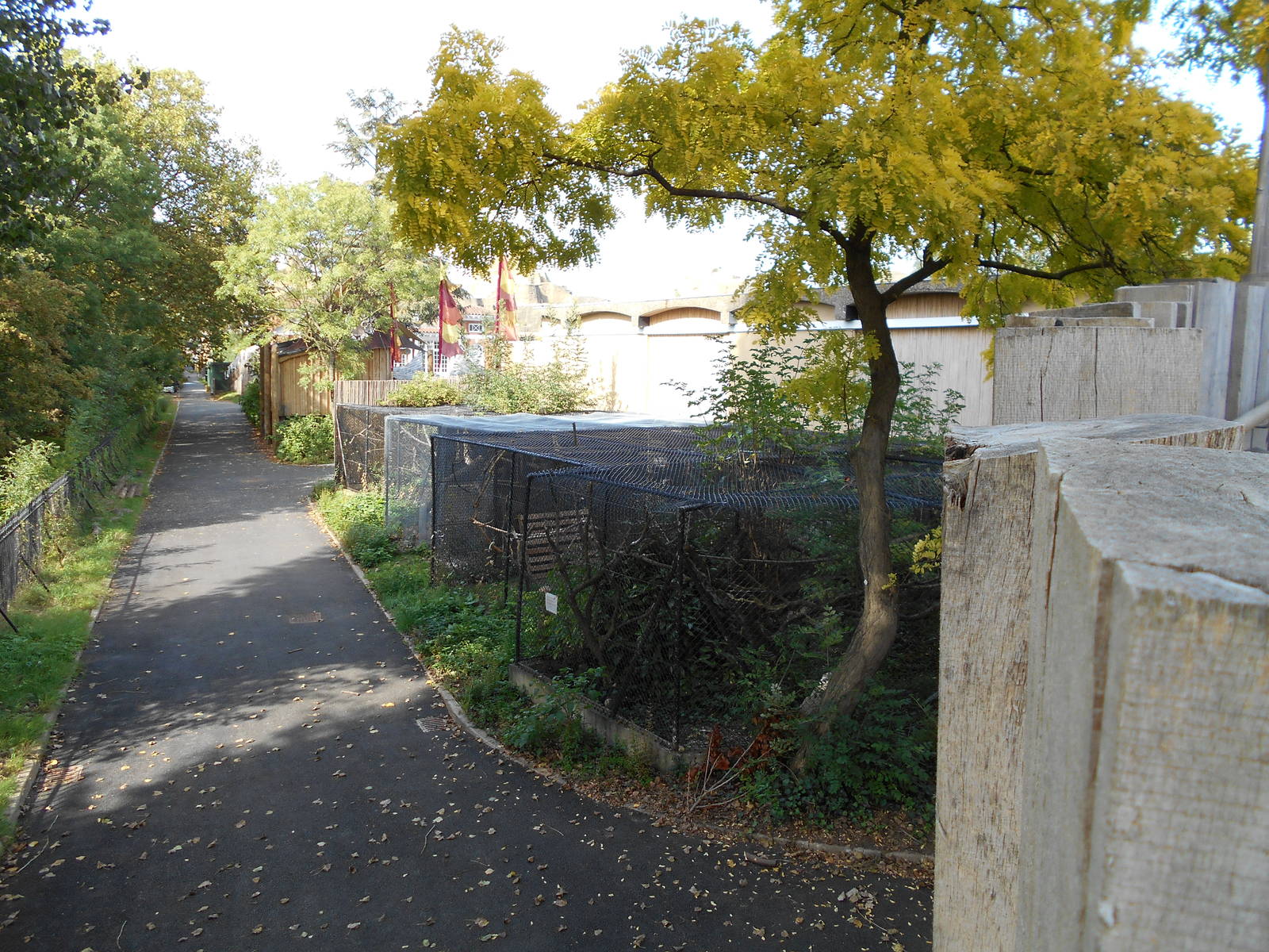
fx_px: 953
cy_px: 476
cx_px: 634
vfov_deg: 53.1
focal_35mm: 26
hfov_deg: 67.3
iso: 80
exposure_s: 1/160
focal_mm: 4.6
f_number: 3.2
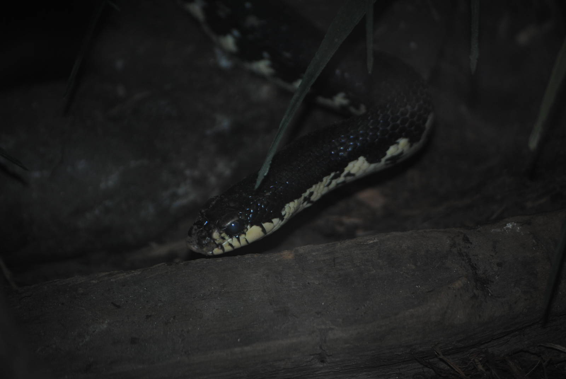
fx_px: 2314
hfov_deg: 13.9
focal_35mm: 147
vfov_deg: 9.4
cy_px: 190
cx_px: 283
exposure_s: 1/60
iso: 200
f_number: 4.5
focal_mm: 98
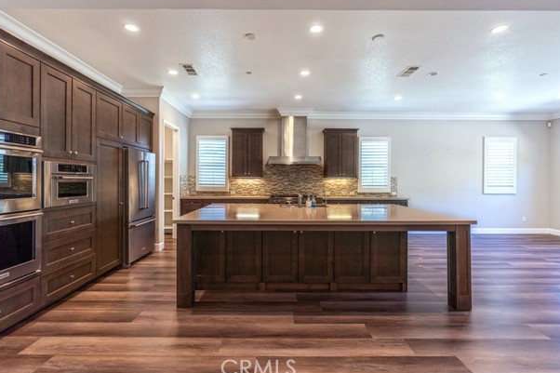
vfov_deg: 70.4
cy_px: 183
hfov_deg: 93.3
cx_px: 275
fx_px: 264
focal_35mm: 17
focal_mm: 16
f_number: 3.5
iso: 125
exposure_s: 1/50
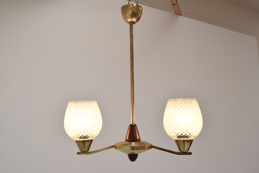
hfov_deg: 49.5
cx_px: 130
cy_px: 86
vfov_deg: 34.3
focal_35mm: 39
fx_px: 281
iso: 1600
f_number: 9
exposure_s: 1/320
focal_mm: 26
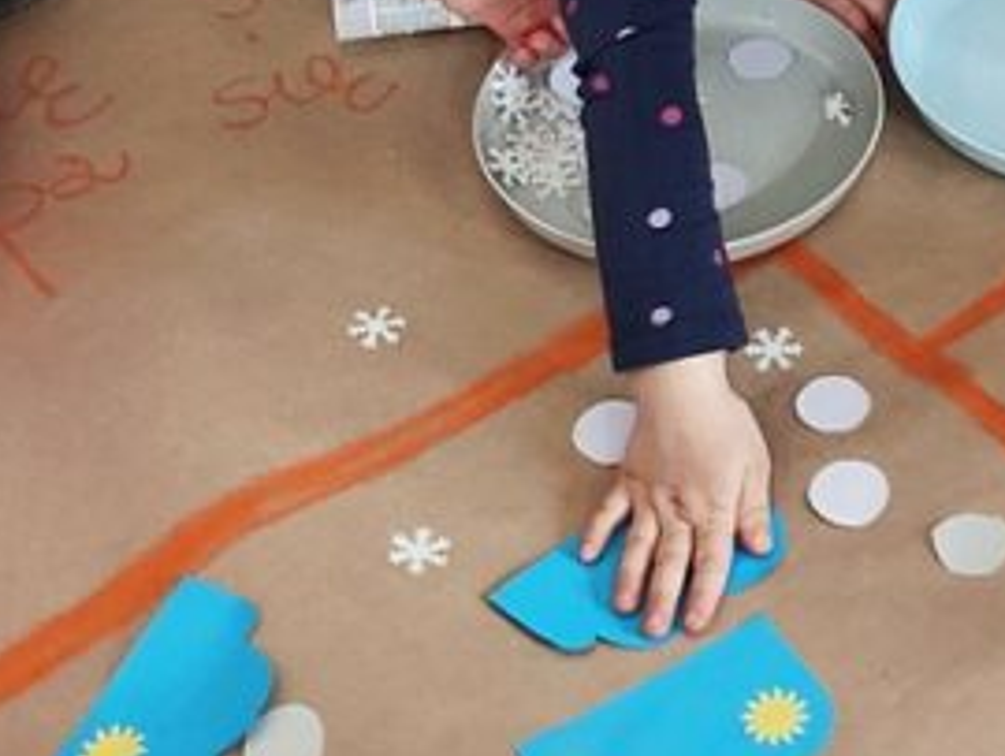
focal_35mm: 91
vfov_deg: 15.1
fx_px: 2644
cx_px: 1042
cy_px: -356
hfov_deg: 20.7
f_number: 1.8
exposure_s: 1/50
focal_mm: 4.68
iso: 95
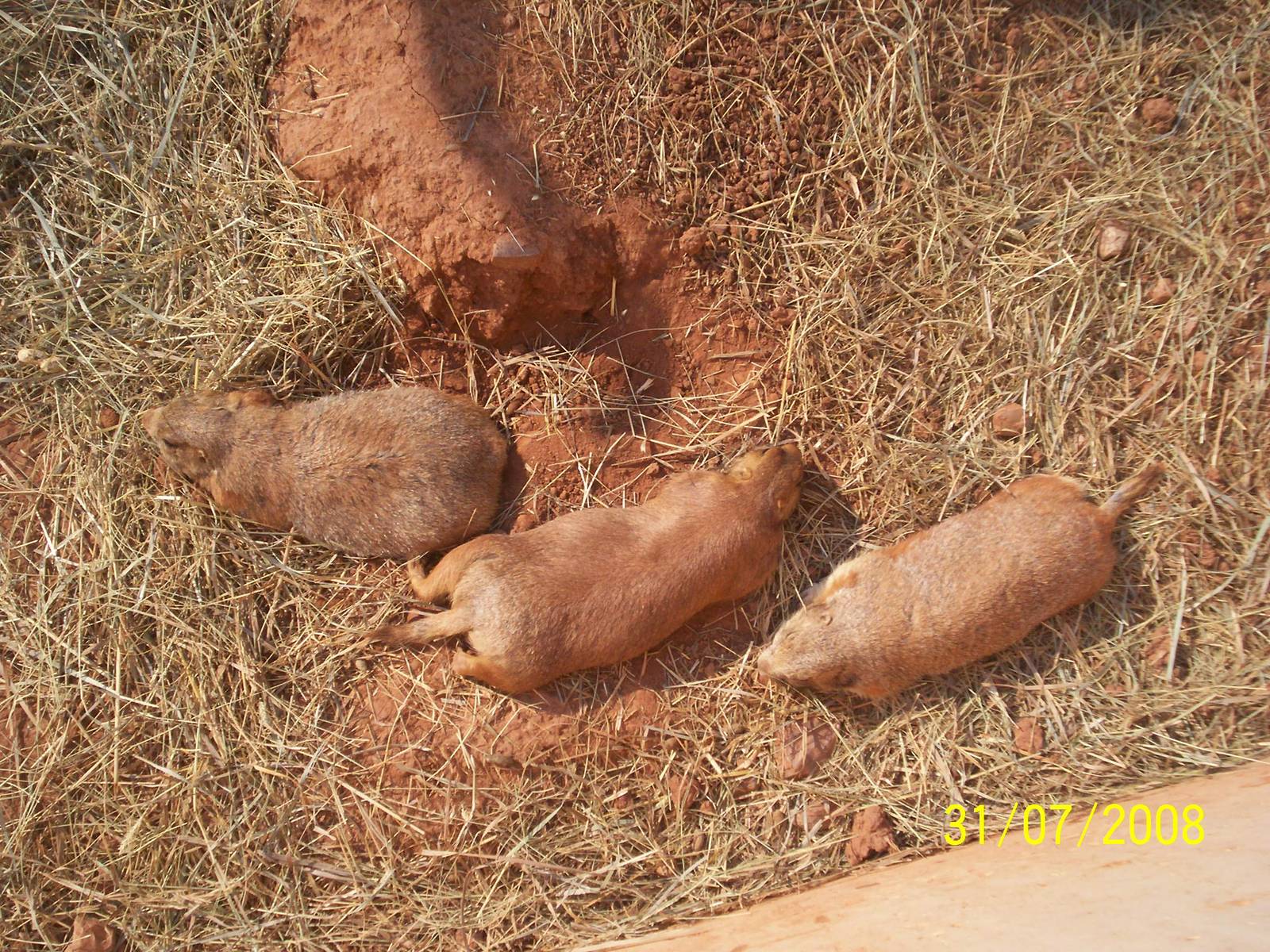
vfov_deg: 39.7
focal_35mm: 36
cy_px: 476
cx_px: 635
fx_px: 1321
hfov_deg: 51.4
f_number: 4.5
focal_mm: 5.9
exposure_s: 1/488
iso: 100
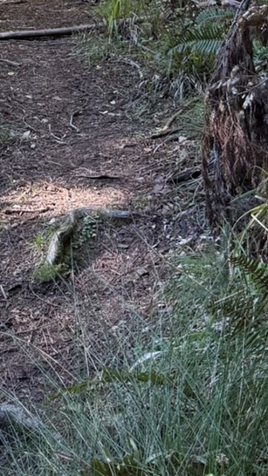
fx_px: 1238
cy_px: -252
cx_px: 1
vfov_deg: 19.0
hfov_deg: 12.2
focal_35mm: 98
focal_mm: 6.76
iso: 125
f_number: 1.78
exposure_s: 1/121
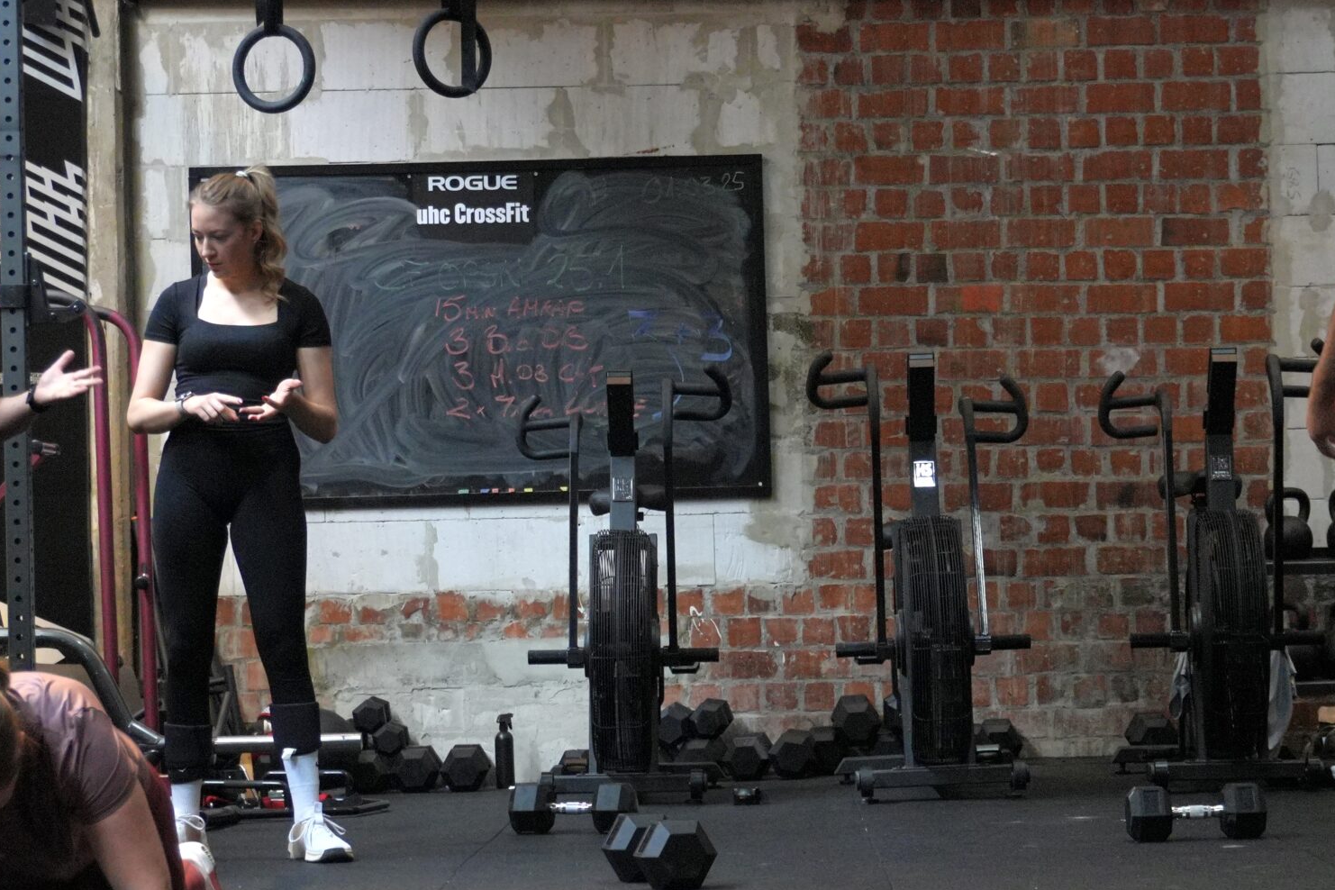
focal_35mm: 96
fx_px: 3555
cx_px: 881
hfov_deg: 21.2
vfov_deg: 14.3
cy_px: 551
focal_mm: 37
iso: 1000
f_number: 5.6
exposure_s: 1/100
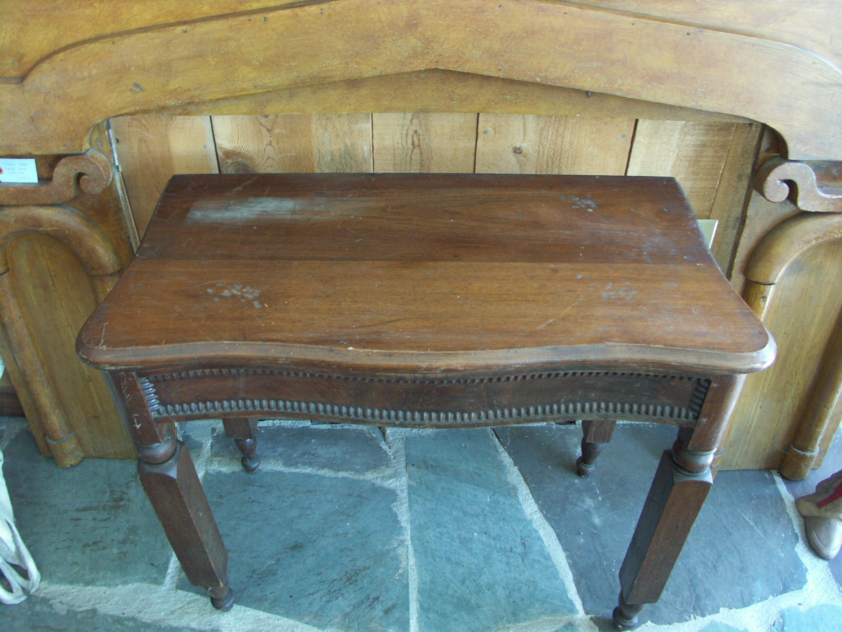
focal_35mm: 28
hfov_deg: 63.4
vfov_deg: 49.7
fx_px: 681
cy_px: 316
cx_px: 421
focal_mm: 7.2
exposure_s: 1/8
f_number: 2.8
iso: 200
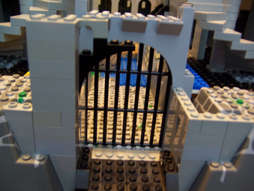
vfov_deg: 42.9
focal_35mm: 33
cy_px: 96
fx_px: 242
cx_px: 127
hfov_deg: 55.4
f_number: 2.8
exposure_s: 1/8
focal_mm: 5.5
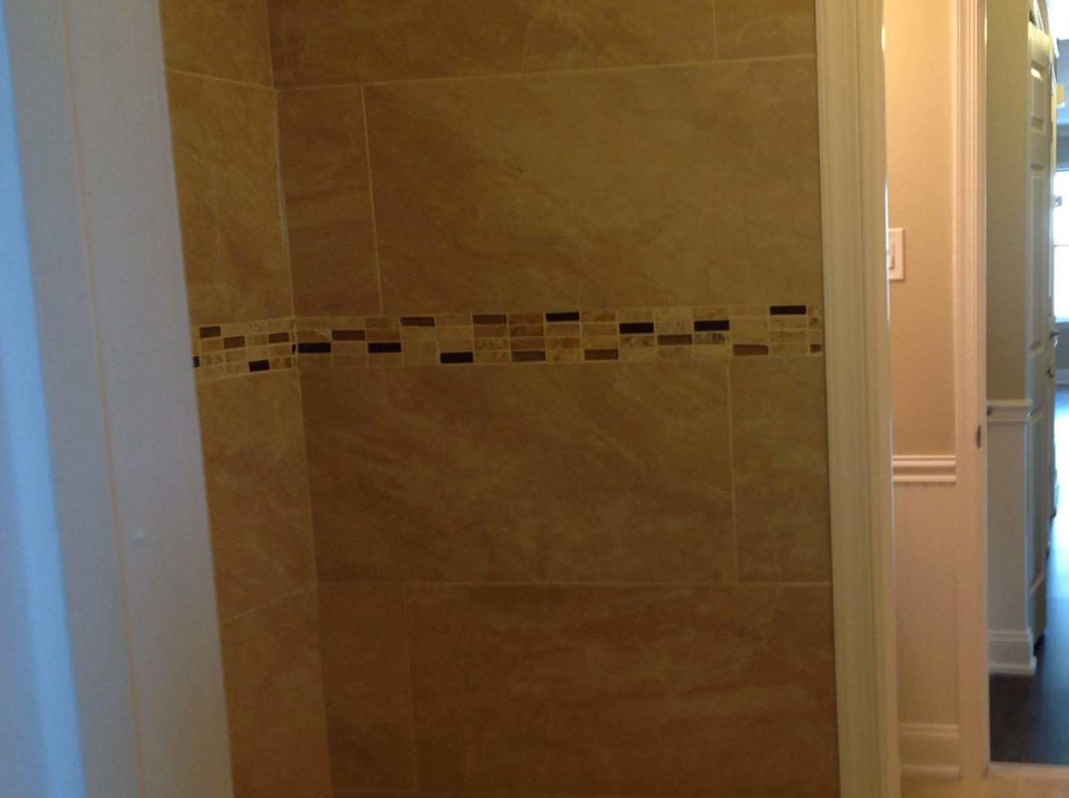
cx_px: 756
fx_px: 1603
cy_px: 475
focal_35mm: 52
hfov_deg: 36.3
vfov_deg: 27.9
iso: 64
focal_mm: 4.28
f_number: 2.4
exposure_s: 1/15
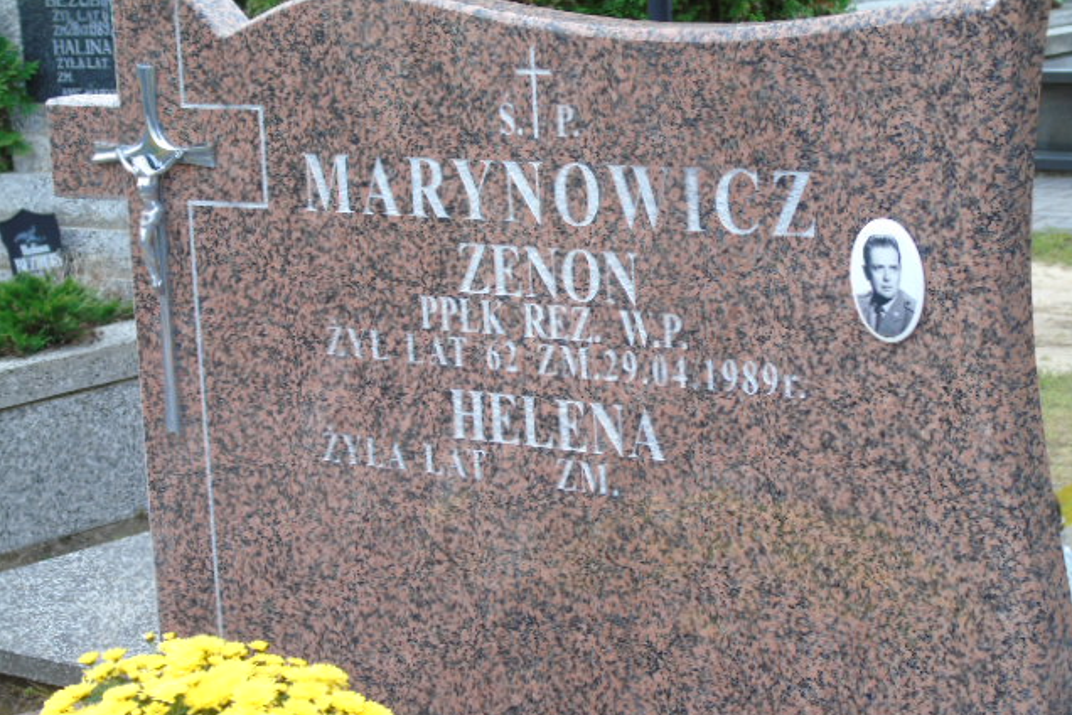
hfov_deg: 18.1
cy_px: 401
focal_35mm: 113
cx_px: 538
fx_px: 3365
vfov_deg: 12.1
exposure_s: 1/30
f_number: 4.4
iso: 80
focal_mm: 19
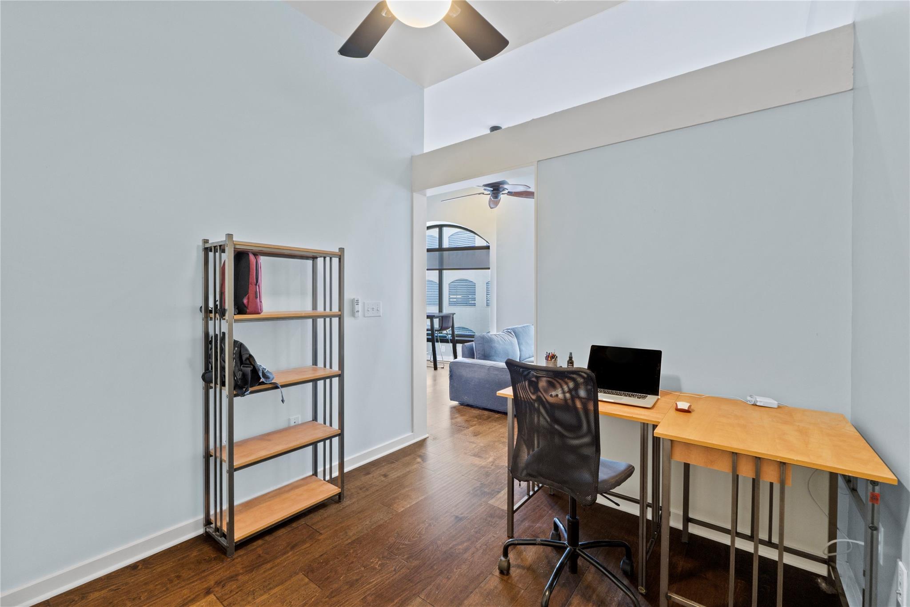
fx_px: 379
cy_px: 304
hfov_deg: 100.4
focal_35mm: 15
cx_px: 455
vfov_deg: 77.3
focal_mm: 10
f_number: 11
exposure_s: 6
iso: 250
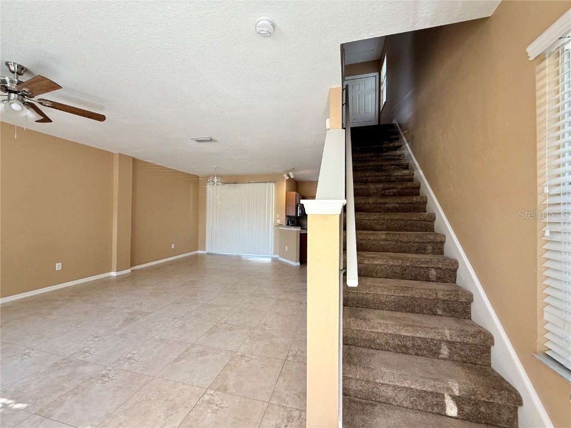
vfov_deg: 85.7
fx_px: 231
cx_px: 286
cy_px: 214
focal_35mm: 14
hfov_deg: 102.1
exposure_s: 1/99
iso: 100
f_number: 2.2
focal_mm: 2.22
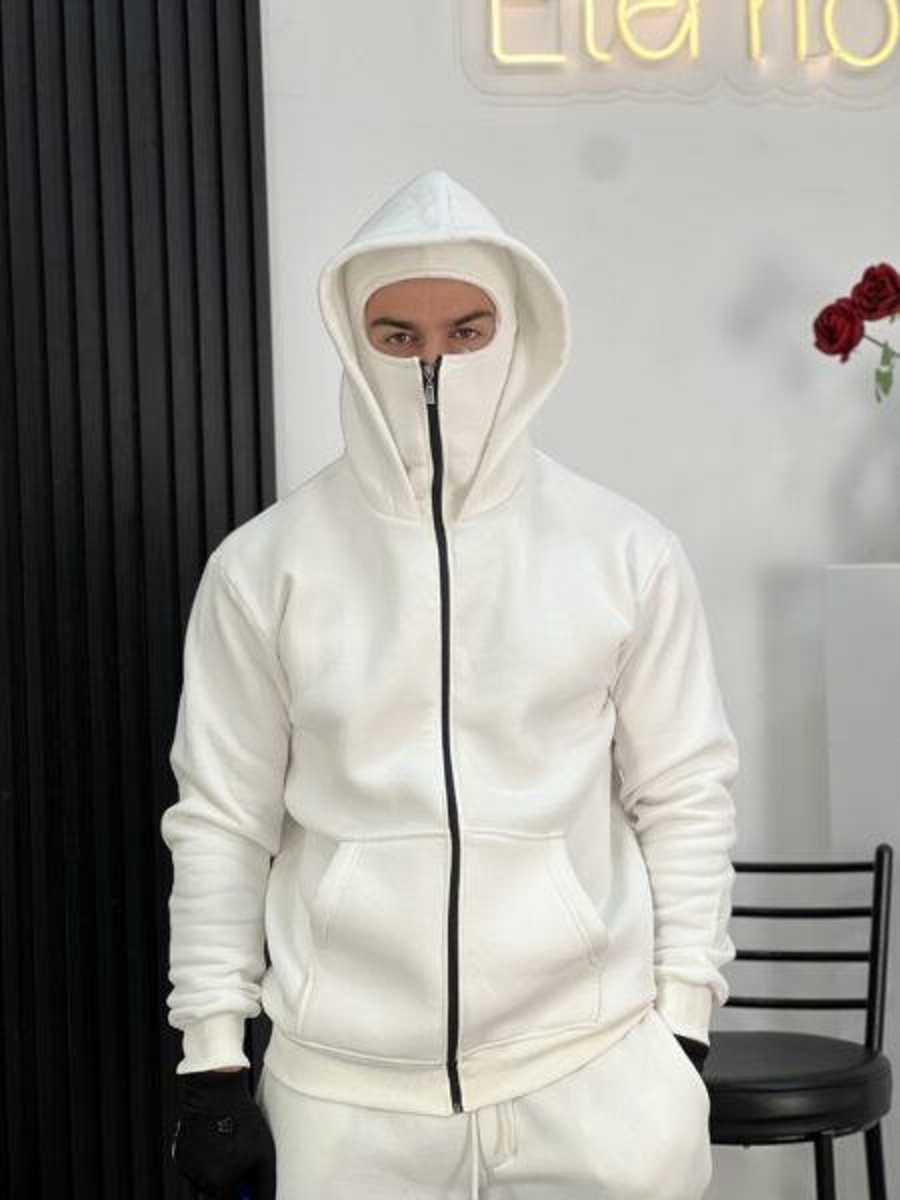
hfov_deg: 19.1
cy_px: 600
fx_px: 2669
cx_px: 450
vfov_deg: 25.3
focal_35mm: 77
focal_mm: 9
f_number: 2.8
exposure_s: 1/121
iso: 50
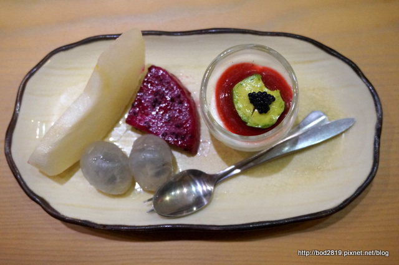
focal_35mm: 42
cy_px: 132
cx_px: 200
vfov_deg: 31.8
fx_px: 465
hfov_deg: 46.5
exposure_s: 1/30
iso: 3200
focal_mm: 28
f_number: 4.5
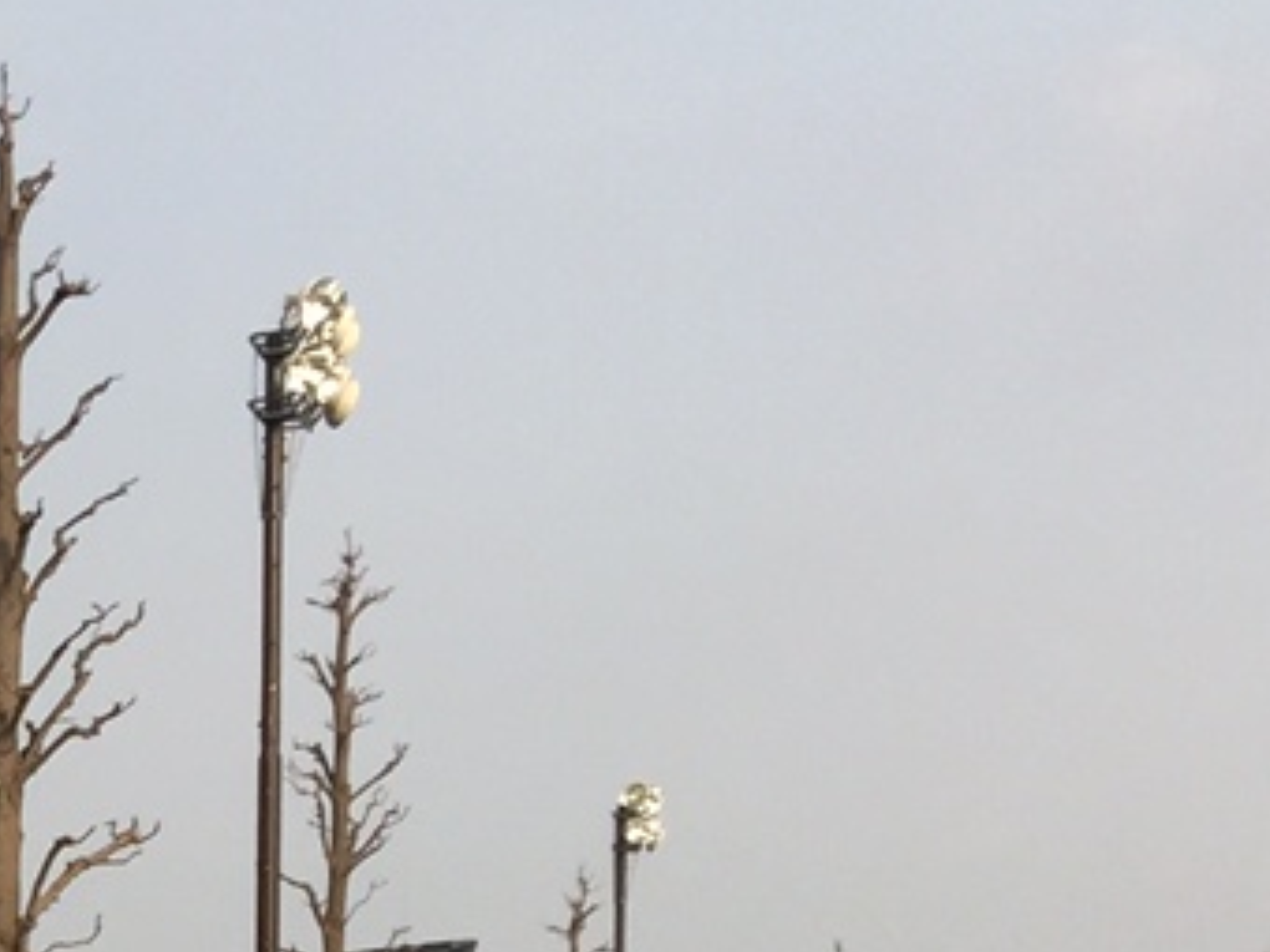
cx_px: -1569
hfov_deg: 12.0
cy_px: 1953
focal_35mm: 139
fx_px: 5100
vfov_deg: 9.9
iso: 32
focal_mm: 4.15
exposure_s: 1/706
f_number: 2.2
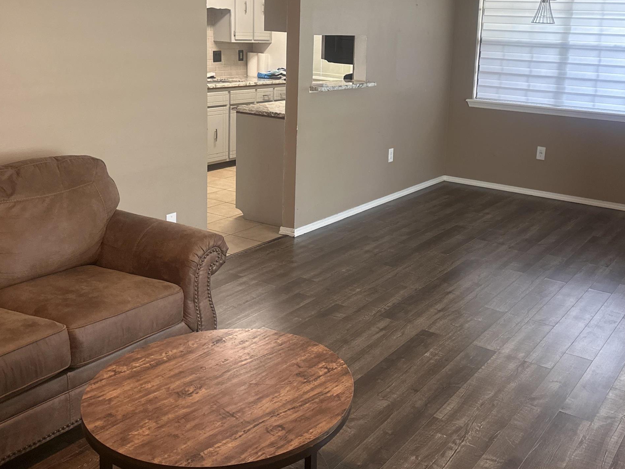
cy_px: 149
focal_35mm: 39
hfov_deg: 47.5
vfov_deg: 36.4
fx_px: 704
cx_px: 380
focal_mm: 6.86
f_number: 1.78
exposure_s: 1/60
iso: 250
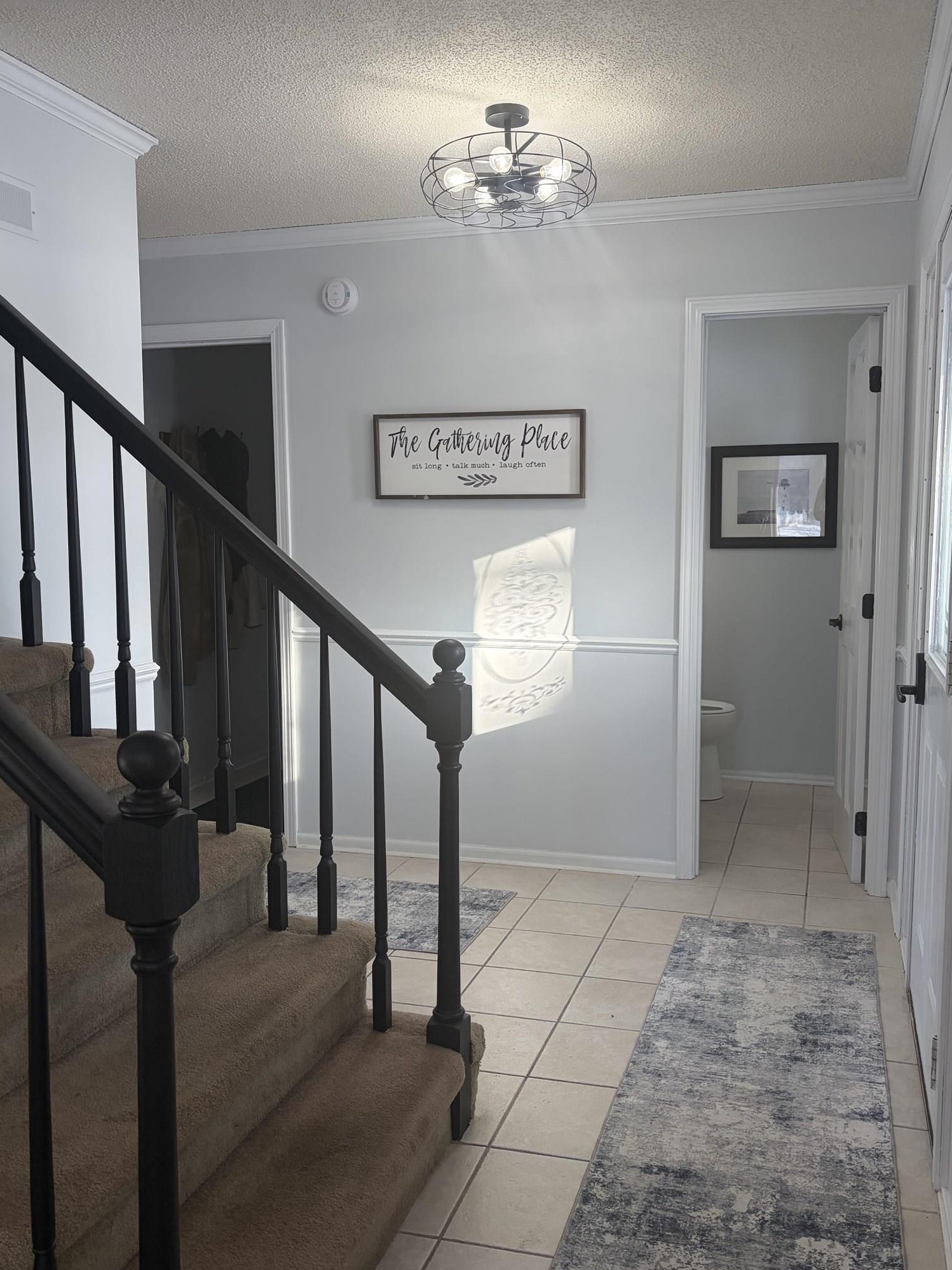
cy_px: 628
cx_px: 527
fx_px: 1100
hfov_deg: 46.7
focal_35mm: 30
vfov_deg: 60.0
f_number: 1.6
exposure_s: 1/228
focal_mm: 5.96
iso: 100
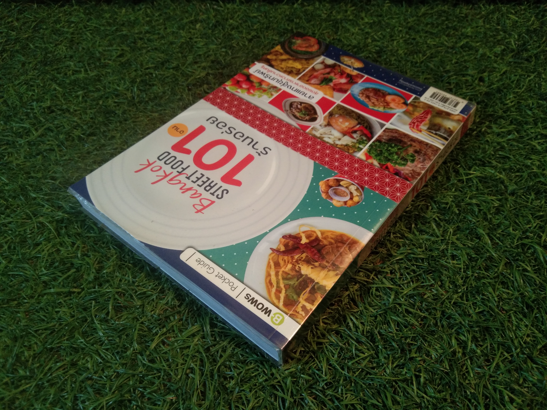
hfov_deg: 60.0
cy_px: 205
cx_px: 274
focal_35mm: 30
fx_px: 474
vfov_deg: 46.8
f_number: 2.2
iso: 493
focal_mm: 3.65
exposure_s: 1/33
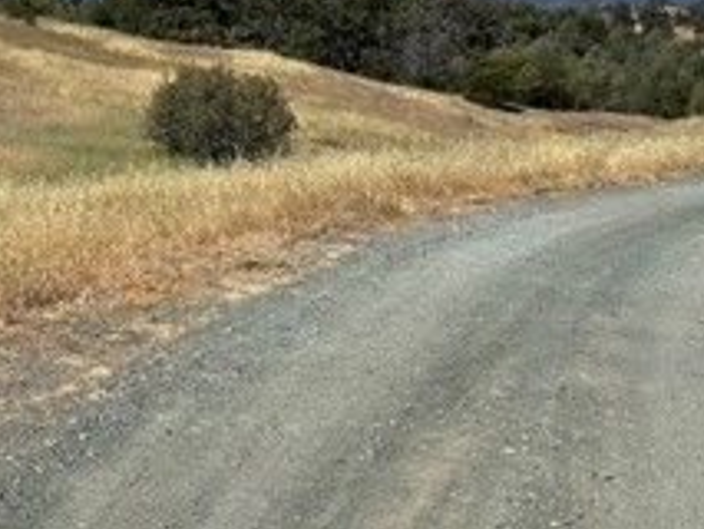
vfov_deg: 20.4
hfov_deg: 26.4
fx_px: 1465
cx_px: 126
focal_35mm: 72
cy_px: 162
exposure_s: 1/7576
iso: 80
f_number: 1.78
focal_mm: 6.86
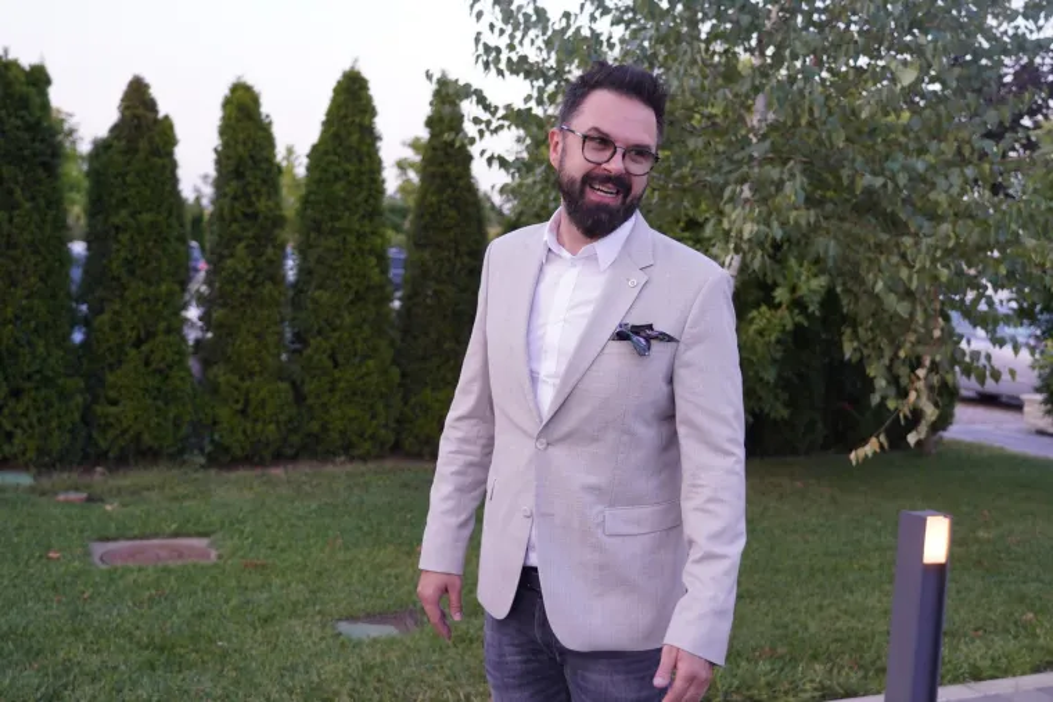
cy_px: 351
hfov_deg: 48.5
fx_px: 1170
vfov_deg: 33.4
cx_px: 526
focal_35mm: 40
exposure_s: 1/160
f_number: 4
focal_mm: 40
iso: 800
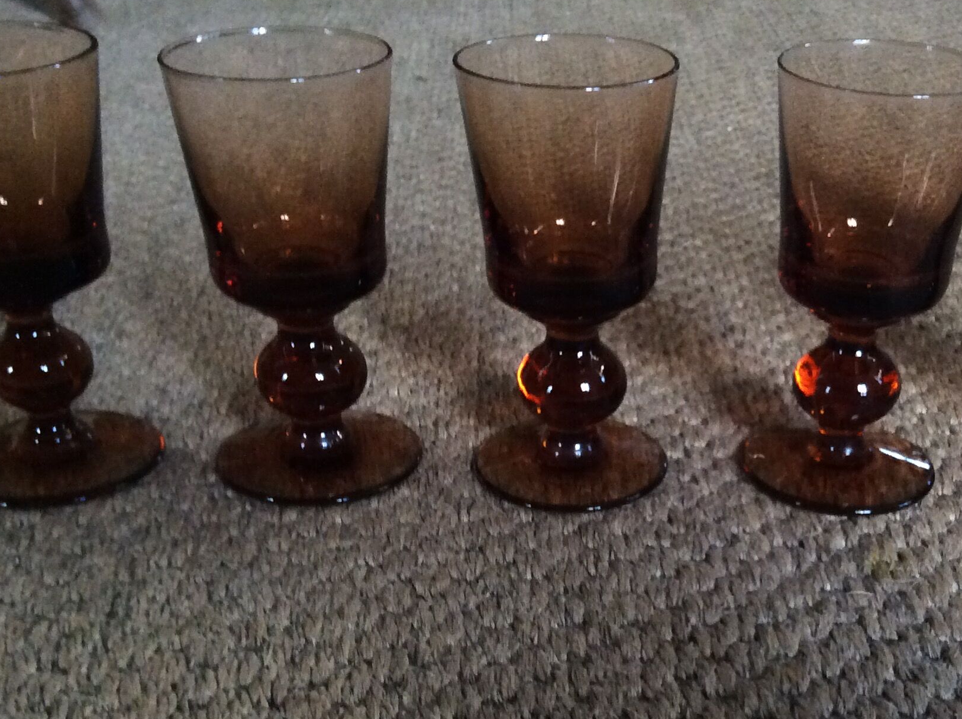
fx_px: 1415
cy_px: 517
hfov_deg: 37.2
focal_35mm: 51
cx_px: 621
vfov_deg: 28.2
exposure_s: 1/25
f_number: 2.4
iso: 320
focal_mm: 3.3
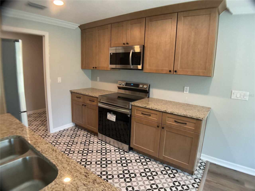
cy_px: 96
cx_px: 128
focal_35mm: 29
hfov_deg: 61.7
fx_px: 214
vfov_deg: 48.2
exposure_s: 1/60
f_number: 1.8
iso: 80
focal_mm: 3
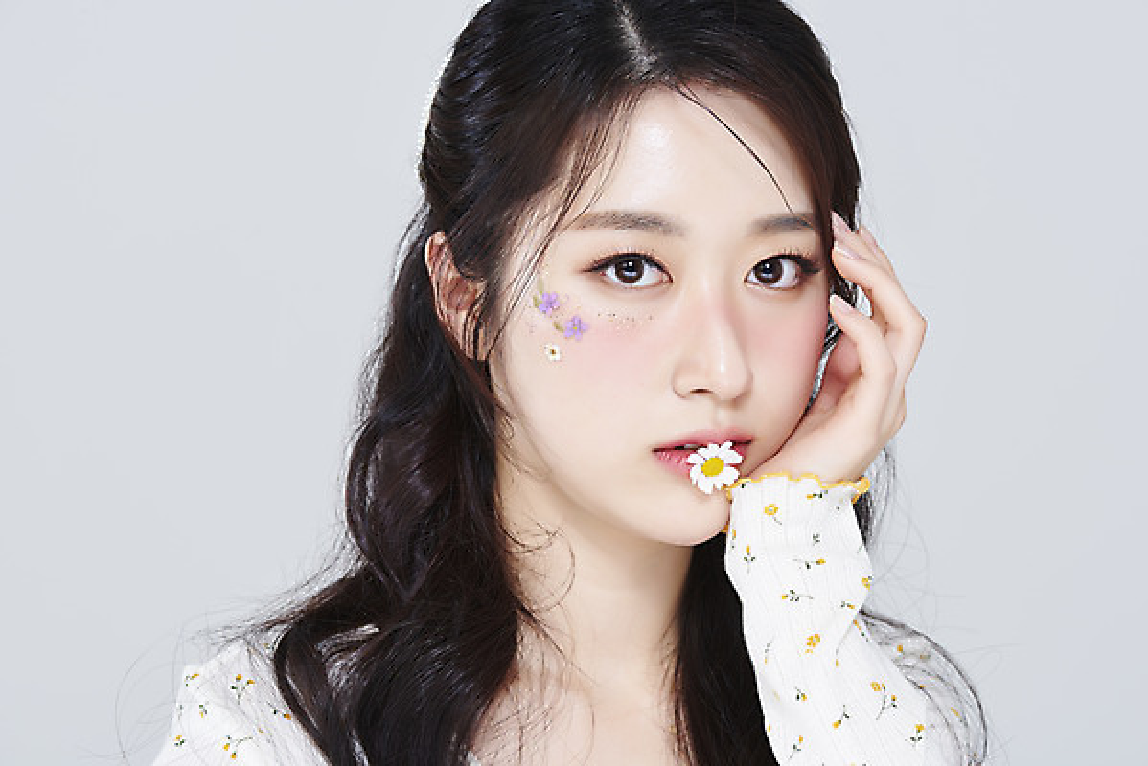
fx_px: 3350
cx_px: 574
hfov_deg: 19.4
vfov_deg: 13.1
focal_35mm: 105
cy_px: 383
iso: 64
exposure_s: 1/125
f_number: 11
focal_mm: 105
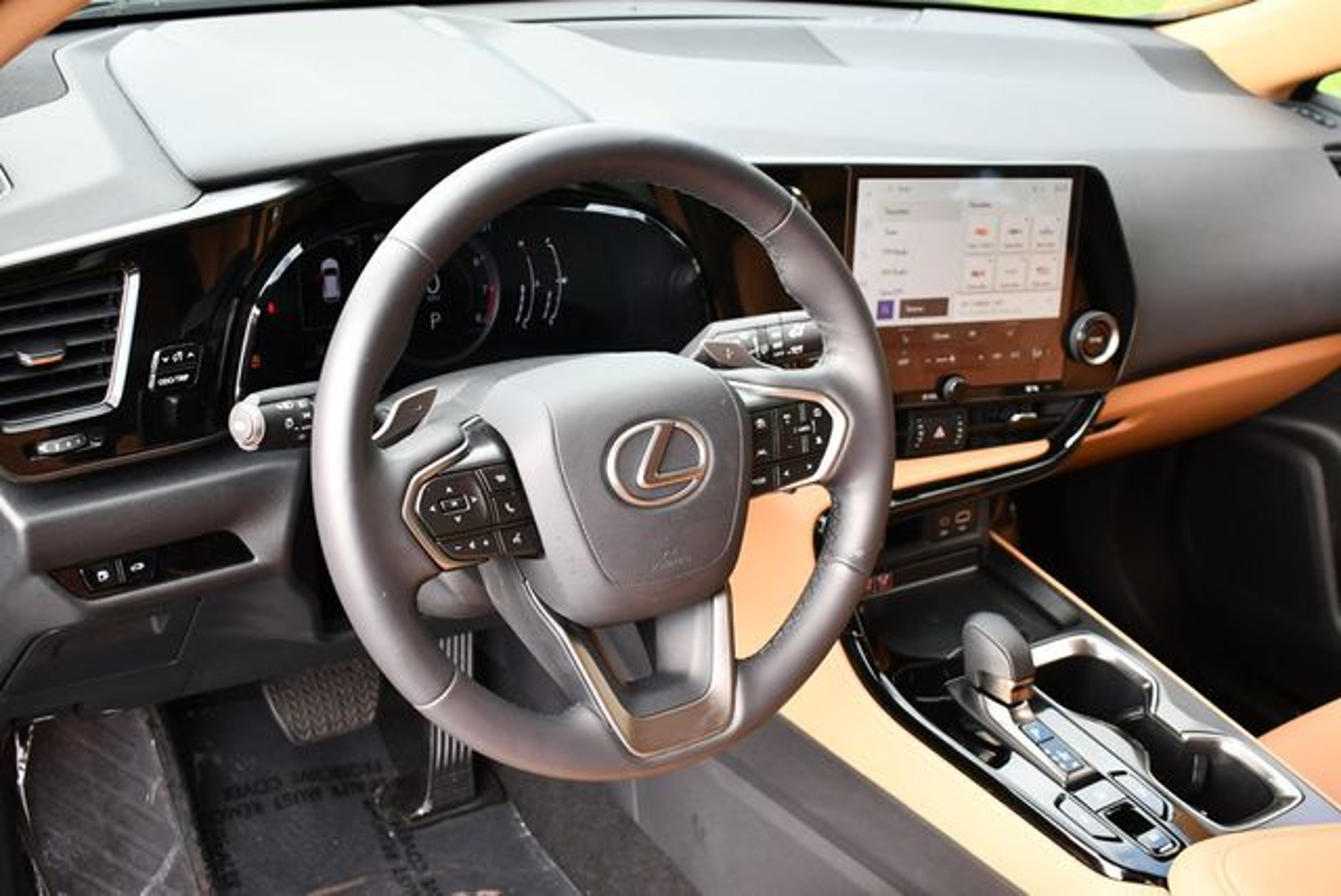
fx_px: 1491
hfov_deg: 48.4
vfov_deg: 33.5
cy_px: 448
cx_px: 670
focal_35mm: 40
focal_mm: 20
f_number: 3.5
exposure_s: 1/250
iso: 560
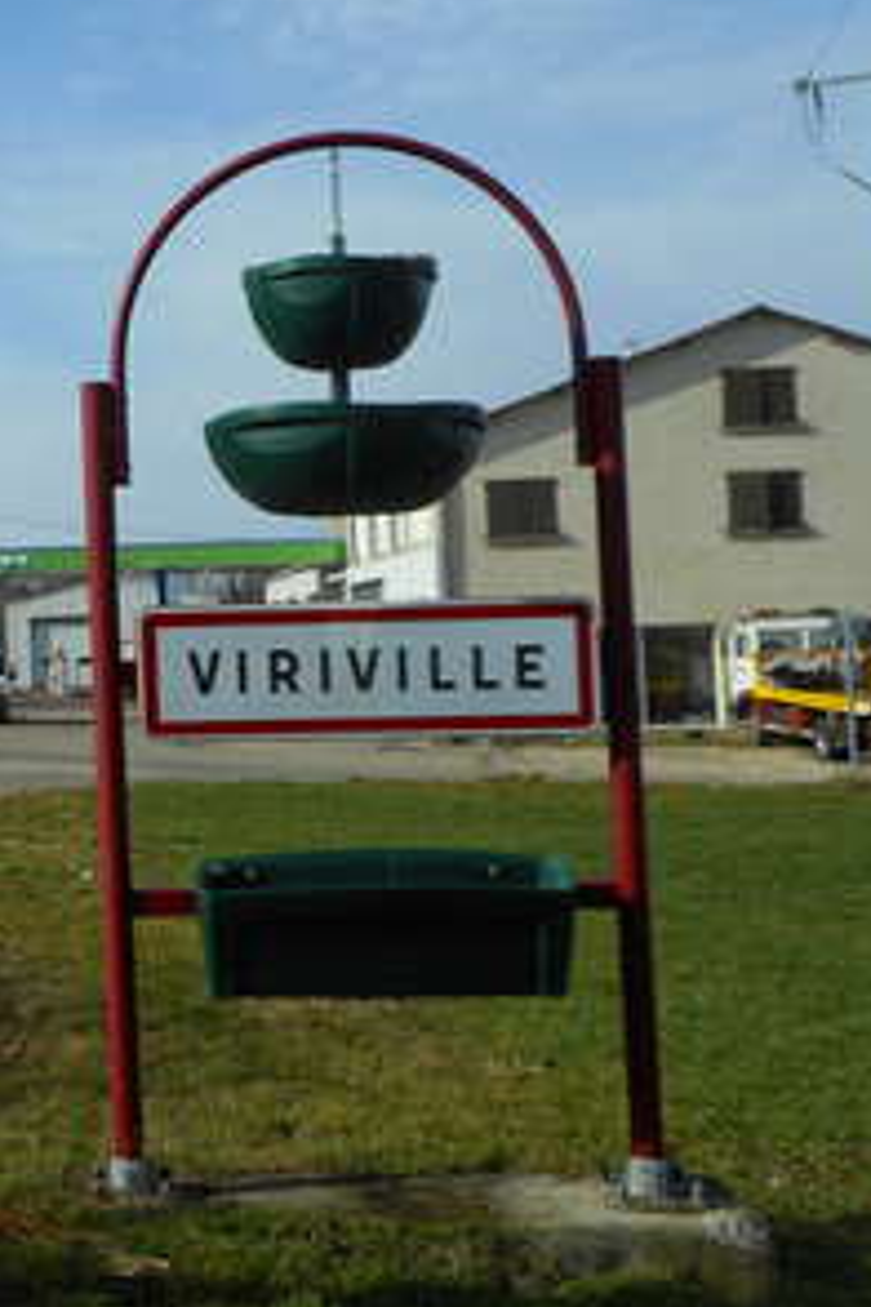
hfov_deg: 23.4
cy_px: 538
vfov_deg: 37.4
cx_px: -169
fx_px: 1923
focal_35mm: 53
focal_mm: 4.5
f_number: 3.7
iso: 80
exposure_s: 1/1000
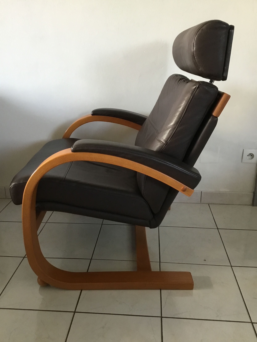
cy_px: 171
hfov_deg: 45.4
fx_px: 307
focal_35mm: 31
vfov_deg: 58.4
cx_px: 128
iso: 160
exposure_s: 1/33
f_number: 2.4
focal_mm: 3.3
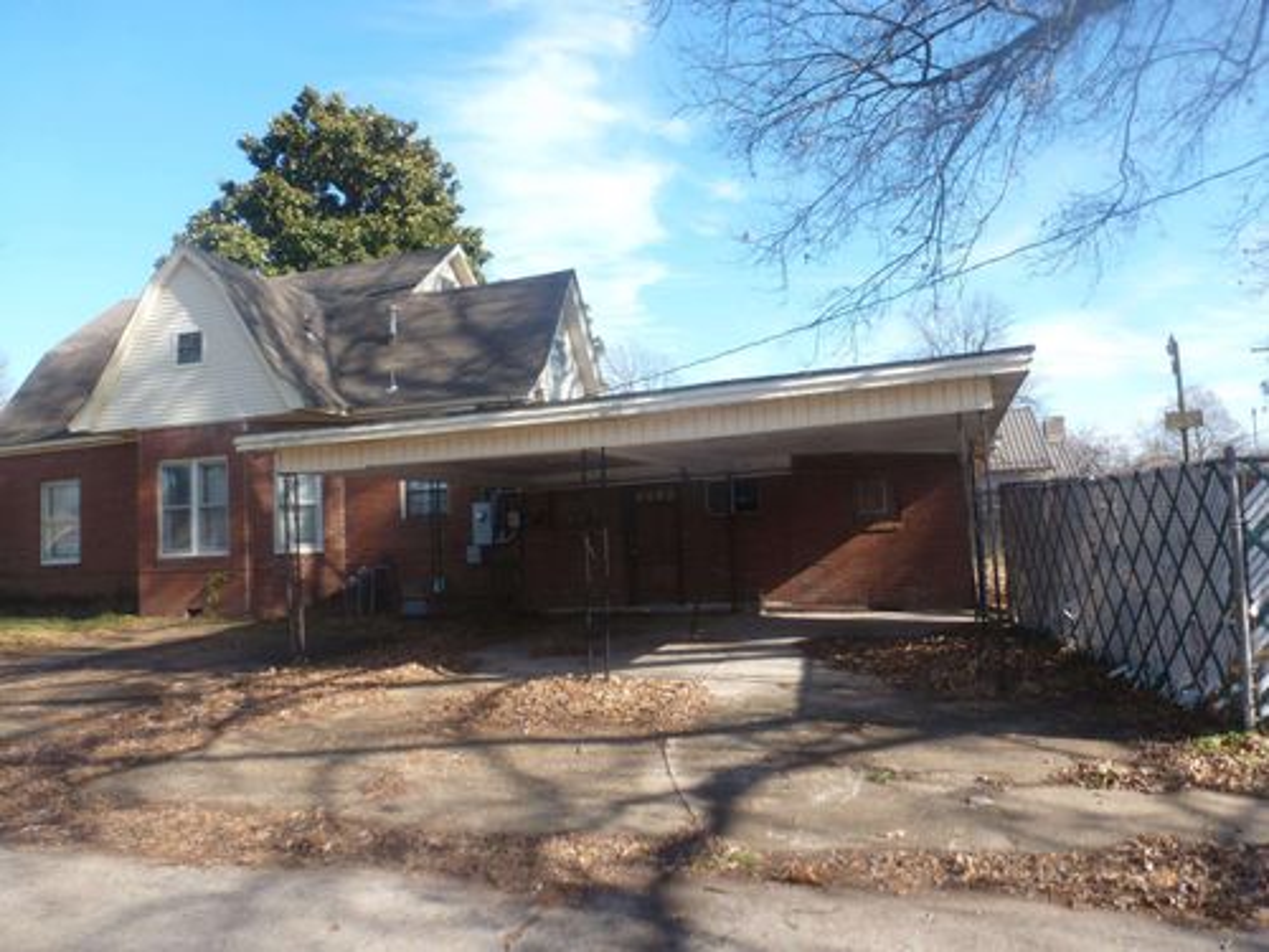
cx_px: 634
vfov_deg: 56.8
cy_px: 476
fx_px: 880
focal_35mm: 24
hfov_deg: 71.6
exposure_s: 1/400
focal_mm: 4.3
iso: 100
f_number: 3.3
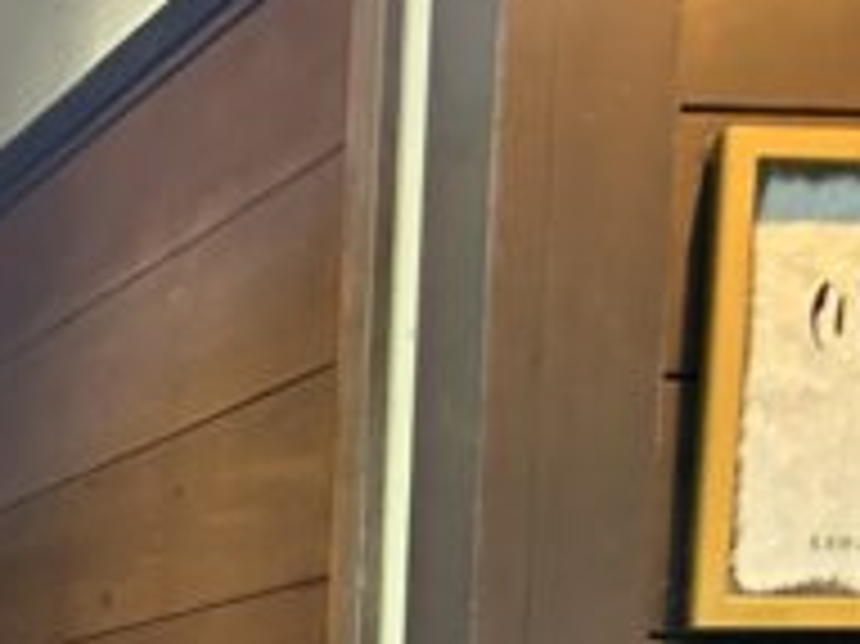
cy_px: 1320
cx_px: -414
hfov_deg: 16.5
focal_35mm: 109
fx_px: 2706
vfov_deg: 12.0
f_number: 1.5
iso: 400
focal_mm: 5.7
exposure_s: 1/33
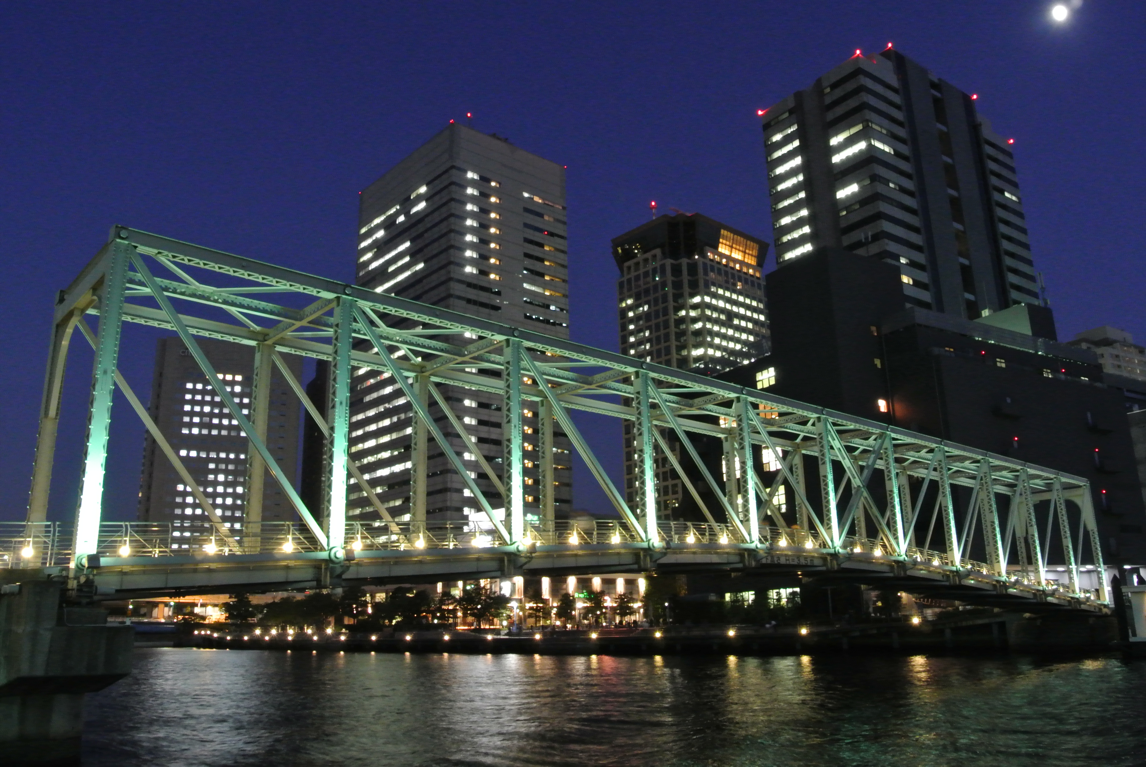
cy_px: 384
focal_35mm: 27
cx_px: 573
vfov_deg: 48.0
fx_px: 861
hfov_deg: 67.3
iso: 1600
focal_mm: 10
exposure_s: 1/1.6
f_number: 8
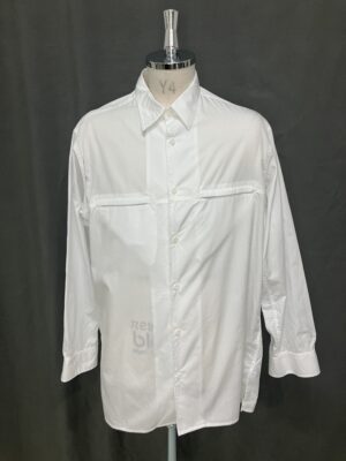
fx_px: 373
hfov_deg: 49.7
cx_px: 173
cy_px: 230
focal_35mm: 28
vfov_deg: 63.4
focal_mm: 3.99
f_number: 1.8
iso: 50
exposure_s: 1/50
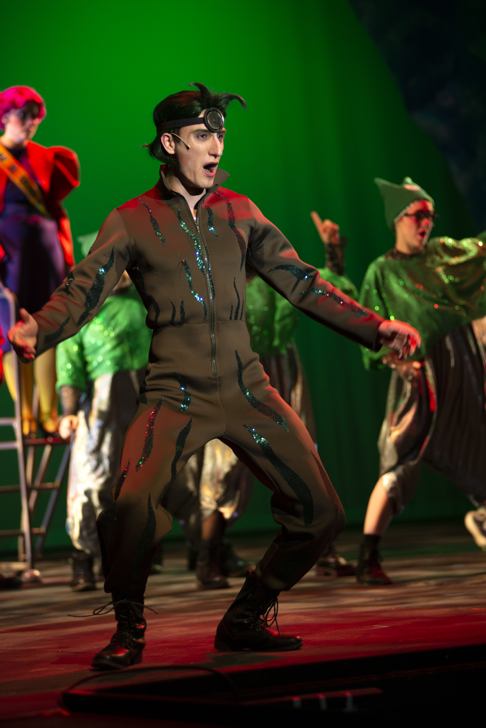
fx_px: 2347
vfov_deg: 17.6
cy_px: 364
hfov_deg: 11.8
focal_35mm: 116
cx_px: 243
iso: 400
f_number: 2.8
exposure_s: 1/160
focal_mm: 116
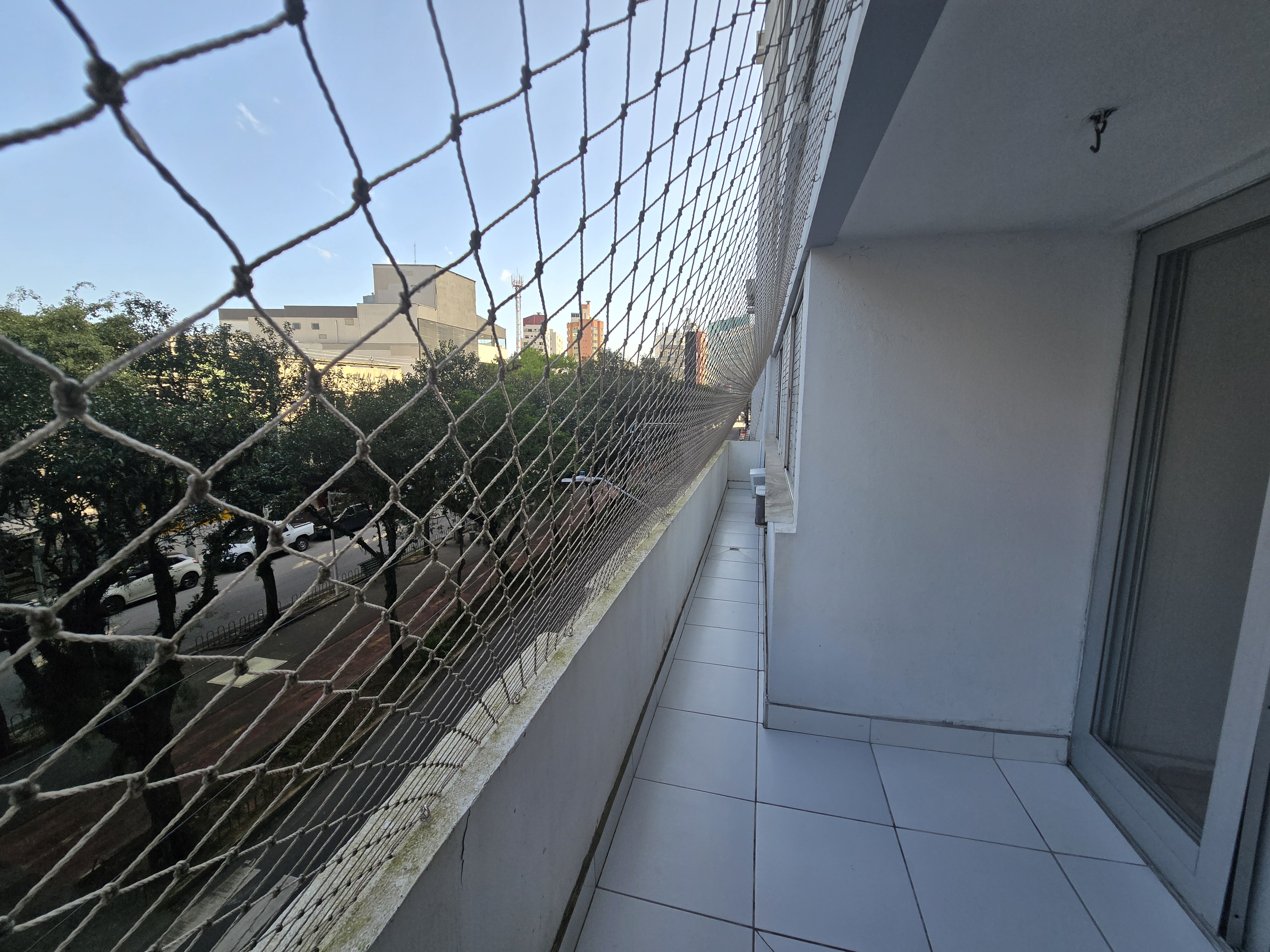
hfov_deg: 106.2
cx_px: 635
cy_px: 476
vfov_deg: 89.9
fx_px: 477
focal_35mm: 13
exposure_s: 1/771
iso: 50
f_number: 2.2
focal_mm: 2.2
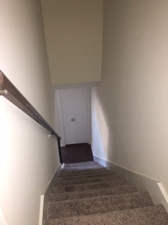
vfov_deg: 61.7
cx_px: 84
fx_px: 188
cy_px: 112
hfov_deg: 48.2
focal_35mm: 29
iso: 125
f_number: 2.2
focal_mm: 4.15
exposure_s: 1/16
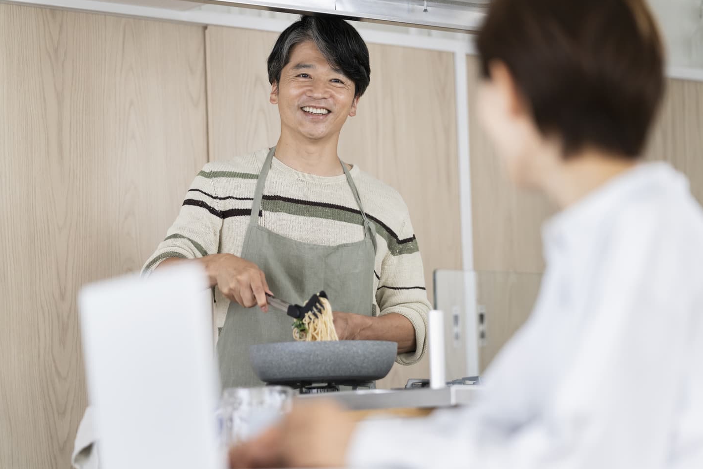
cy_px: 234
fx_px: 2382
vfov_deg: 11.2
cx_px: 352
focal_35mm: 122
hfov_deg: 16.8
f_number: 2.8
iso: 800
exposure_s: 1/160
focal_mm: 121
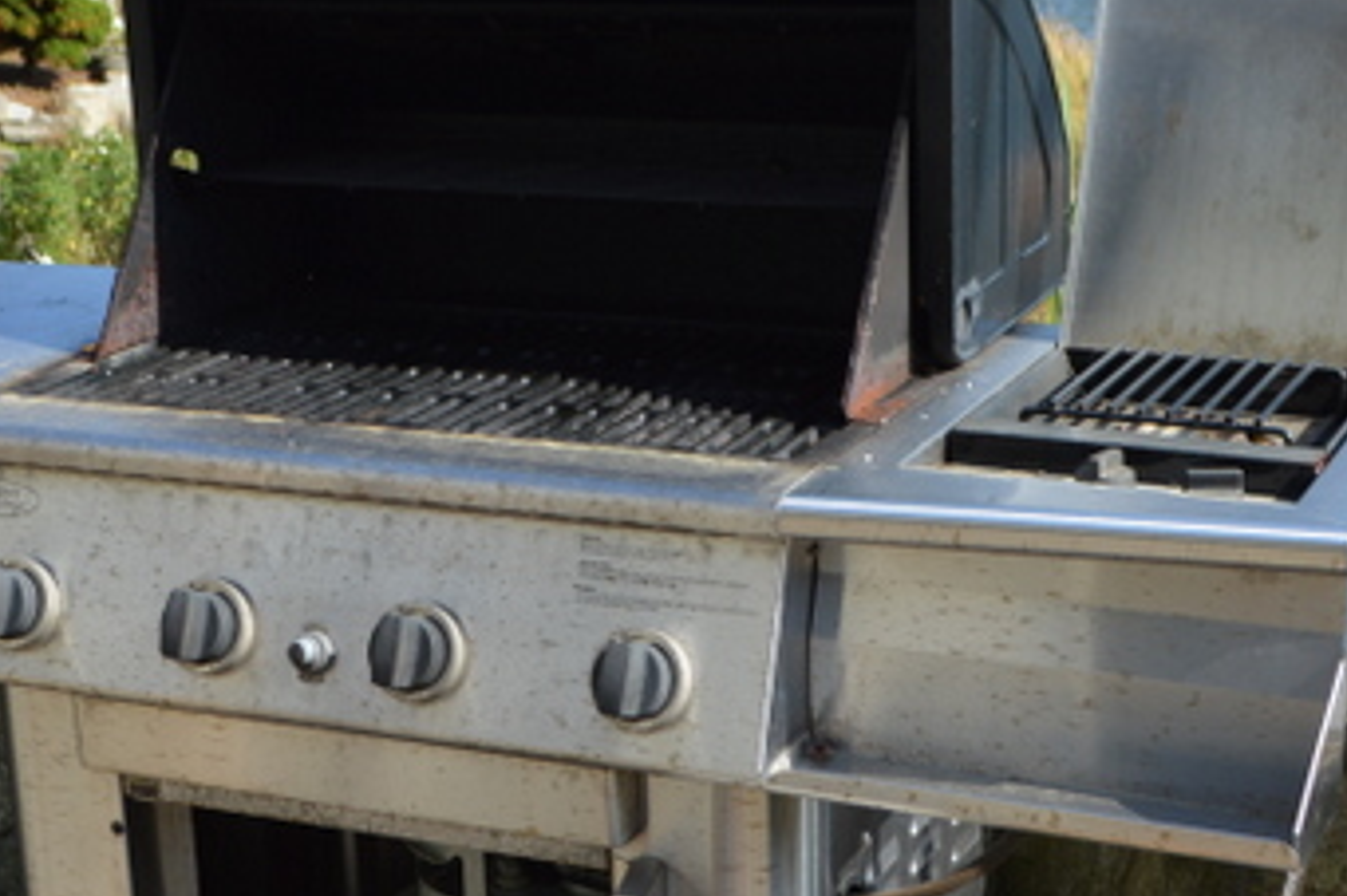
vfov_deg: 18.4
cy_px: 584
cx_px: 533
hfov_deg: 27.3
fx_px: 2767
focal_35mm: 74
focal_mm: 24
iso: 100
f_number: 7.1
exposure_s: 1/200
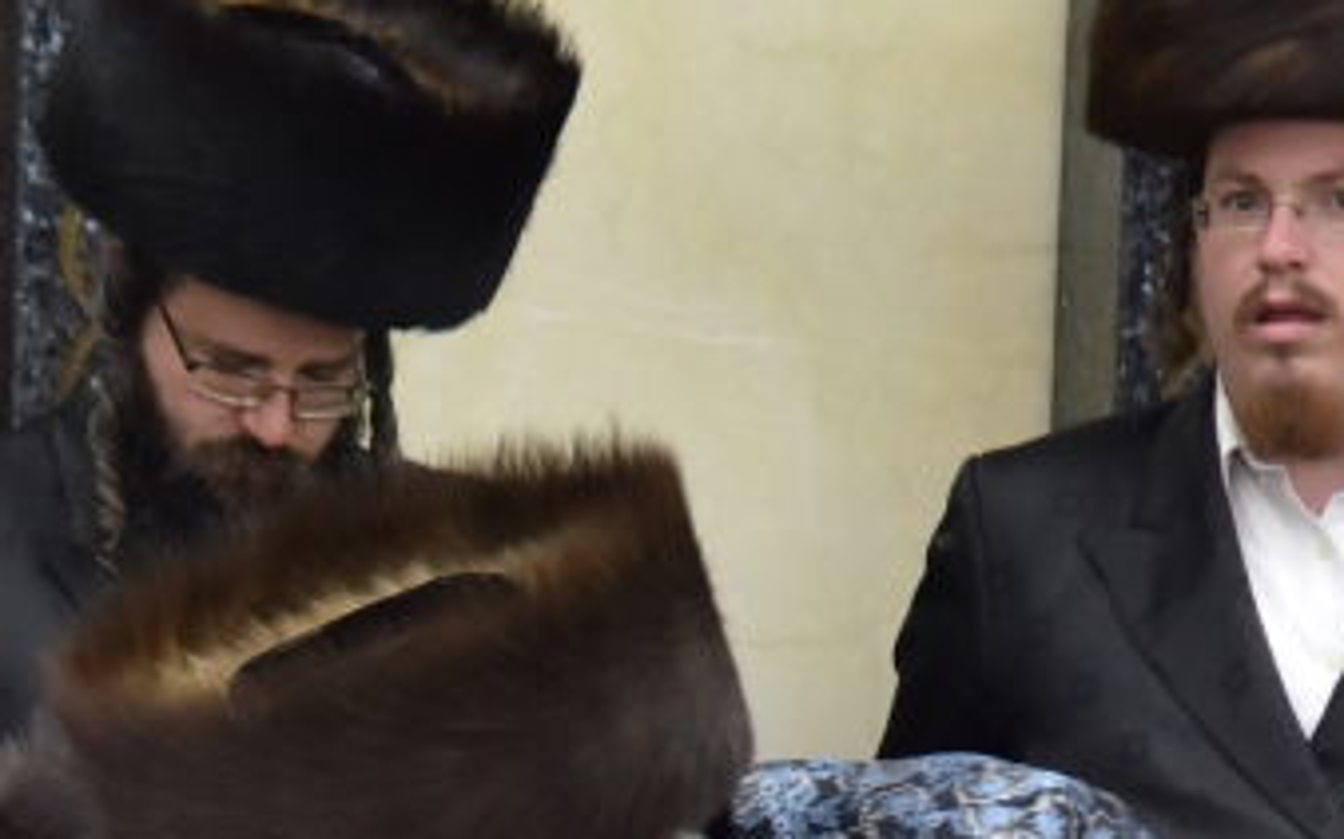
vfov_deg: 4.3
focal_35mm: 303
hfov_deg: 6.9
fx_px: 11095
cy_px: 1155
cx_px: -4
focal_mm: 98
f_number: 4
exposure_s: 1/200
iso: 1250
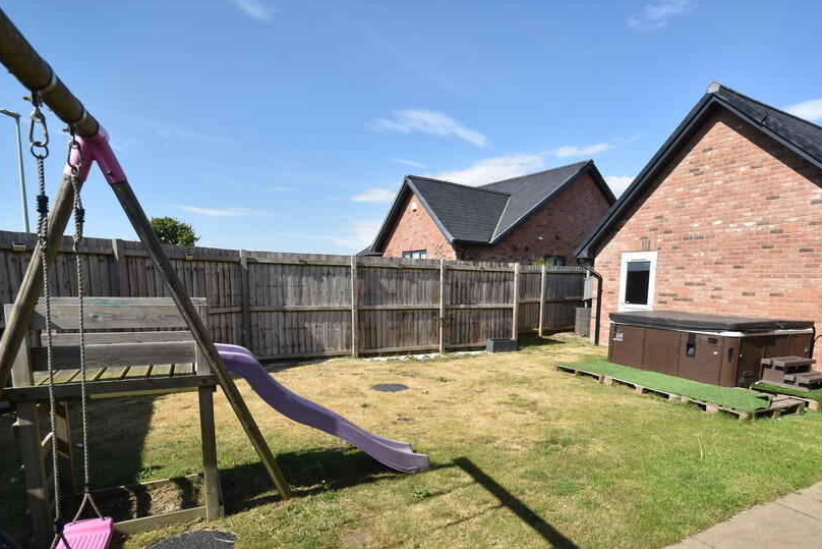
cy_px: 344
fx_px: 434
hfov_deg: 86.5
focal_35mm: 19
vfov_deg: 63.6
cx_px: 462
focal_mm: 10
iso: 110
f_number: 8
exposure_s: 1/250
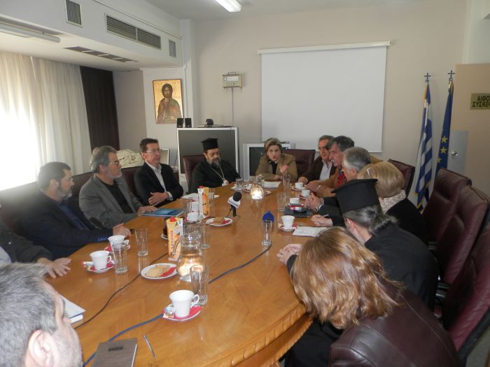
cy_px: 184
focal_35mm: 25
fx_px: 354
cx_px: 245
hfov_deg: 69.4
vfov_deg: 54.9
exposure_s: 1/30
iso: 125
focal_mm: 4.5
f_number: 3.1
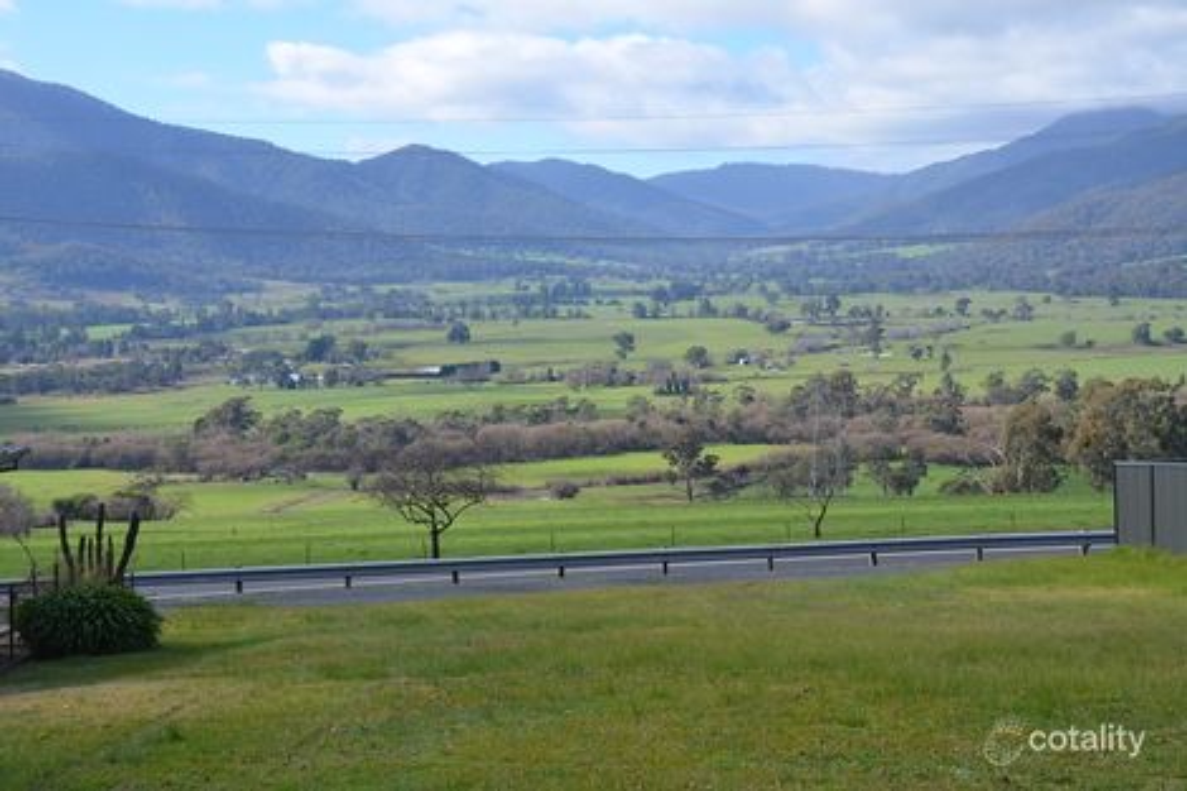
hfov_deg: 31.9
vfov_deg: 21.6
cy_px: 396
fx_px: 2076
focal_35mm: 63
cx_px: 594
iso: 125
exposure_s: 1/250
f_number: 8
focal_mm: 42
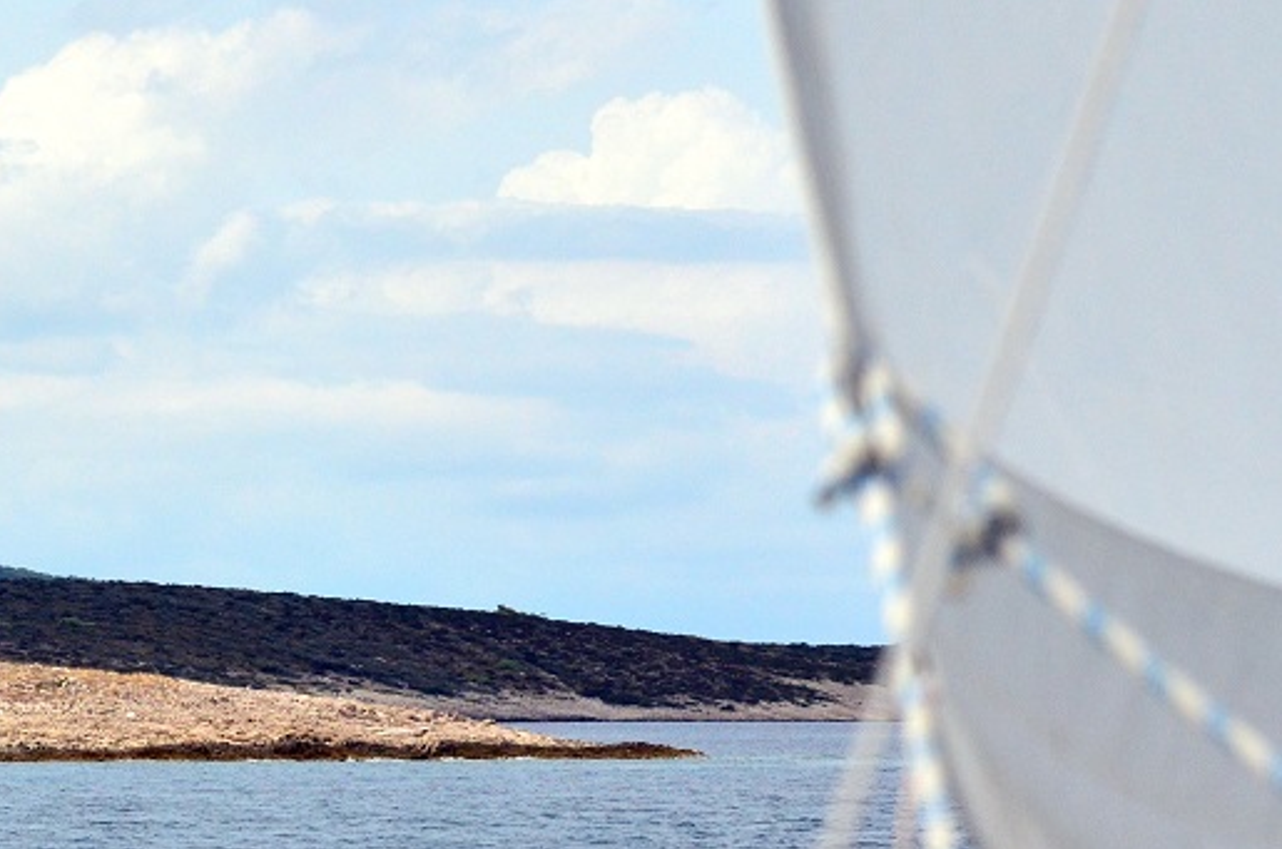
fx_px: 7249
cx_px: 261
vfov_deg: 6.7
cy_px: 662
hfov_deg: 10.1
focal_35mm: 204
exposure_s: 1/8000
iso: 1100
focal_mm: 70
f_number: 5.6
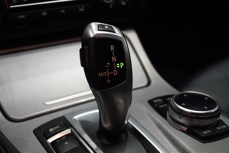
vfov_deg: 31.9
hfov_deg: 46.4
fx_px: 267
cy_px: 76
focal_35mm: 42
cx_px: 114
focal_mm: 28
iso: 640
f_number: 4.5
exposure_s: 1/60
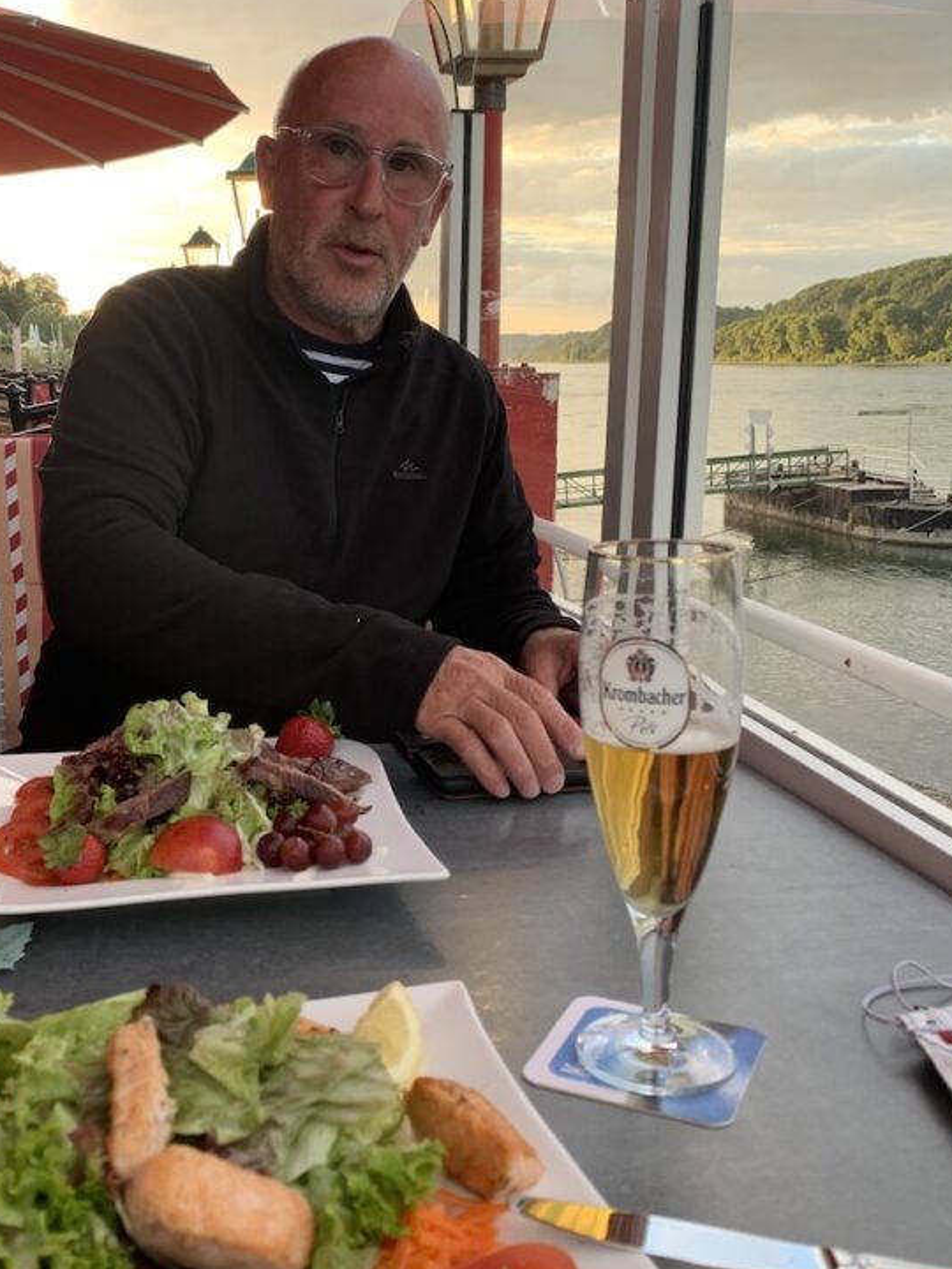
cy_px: 610
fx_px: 1357
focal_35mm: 37
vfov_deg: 50.1
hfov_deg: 38.1
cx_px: 300
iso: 40
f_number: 1.8
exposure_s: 1/122
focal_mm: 4.25
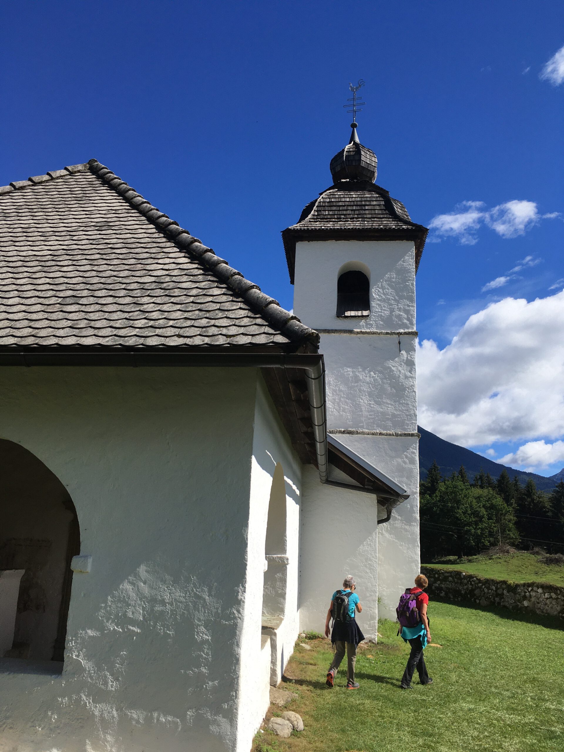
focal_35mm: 29
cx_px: 282
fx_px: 630
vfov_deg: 61.7
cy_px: 376
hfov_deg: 48.2
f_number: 2.2
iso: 25
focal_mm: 4.15
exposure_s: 1/1789
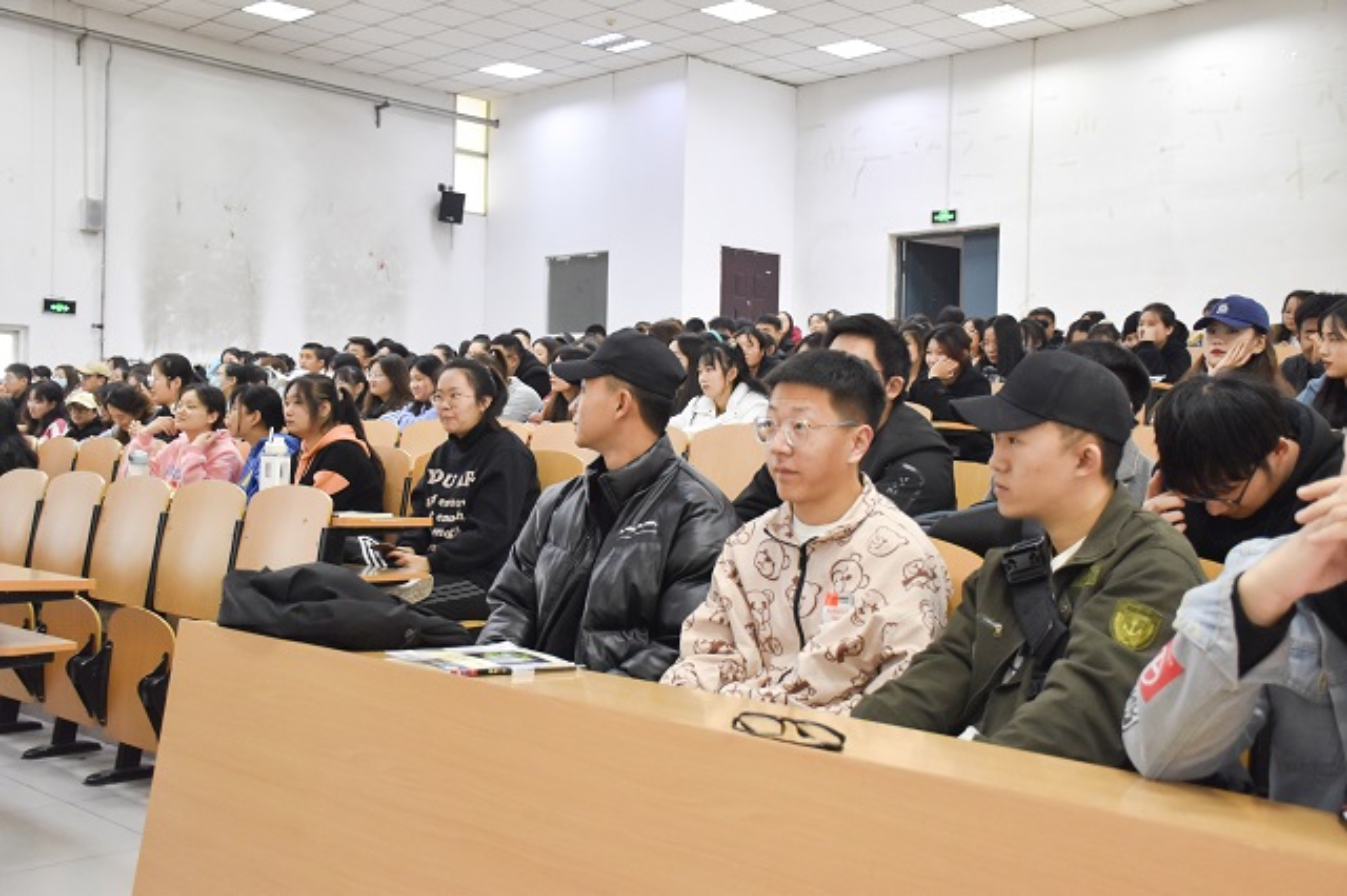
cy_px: 448
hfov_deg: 49.6
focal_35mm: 39
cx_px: 674
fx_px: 1458
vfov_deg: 34.2
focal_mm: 26
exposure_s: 1/60
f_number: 3.8
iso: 1100
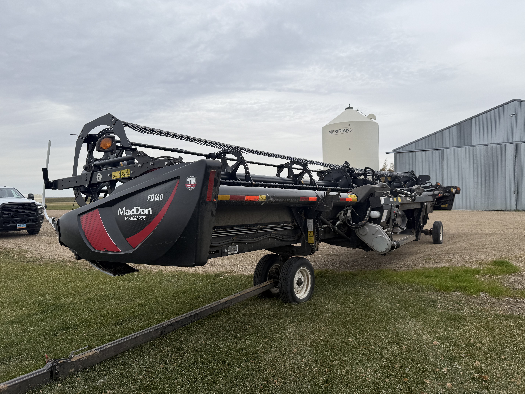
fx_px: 364
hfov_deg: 71.6
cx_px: 262
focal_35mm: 24
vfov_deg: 56.8
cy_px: 197
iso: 80
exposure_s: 1/1855
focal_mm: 6.76
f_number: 1.78
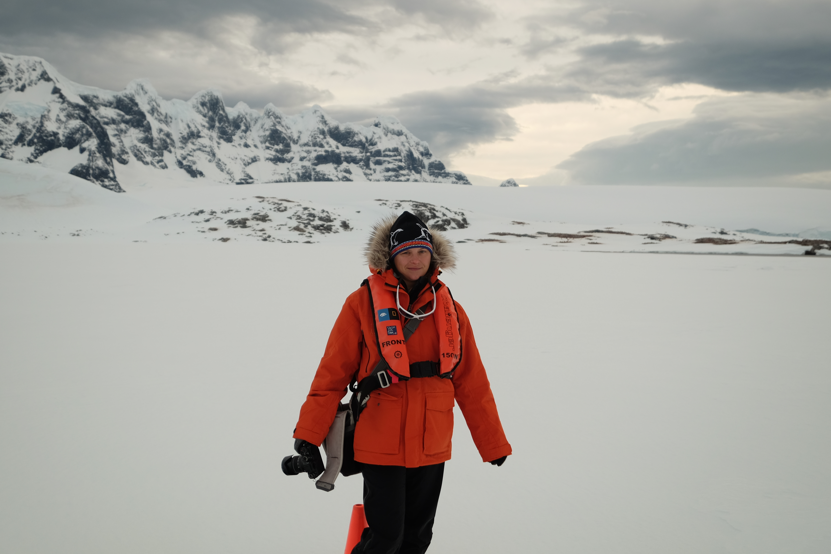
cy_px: 277
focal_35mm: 36
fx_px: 831
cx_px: 416
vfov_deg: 36.9
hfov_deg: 53.1
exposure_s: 1/110
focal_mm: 24
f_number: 4
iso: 200
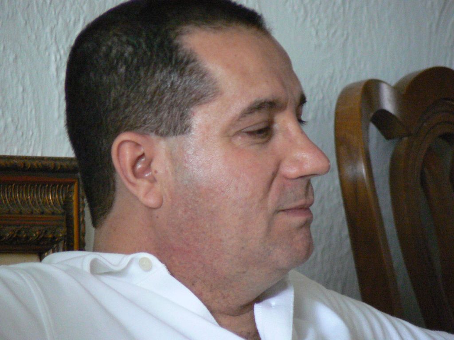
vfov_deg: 3.4
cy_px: 170
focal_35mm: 432
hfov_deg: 4.6
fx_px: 5666
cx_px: 227
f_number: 3.3
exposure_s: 1/30
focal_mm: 72
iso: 400
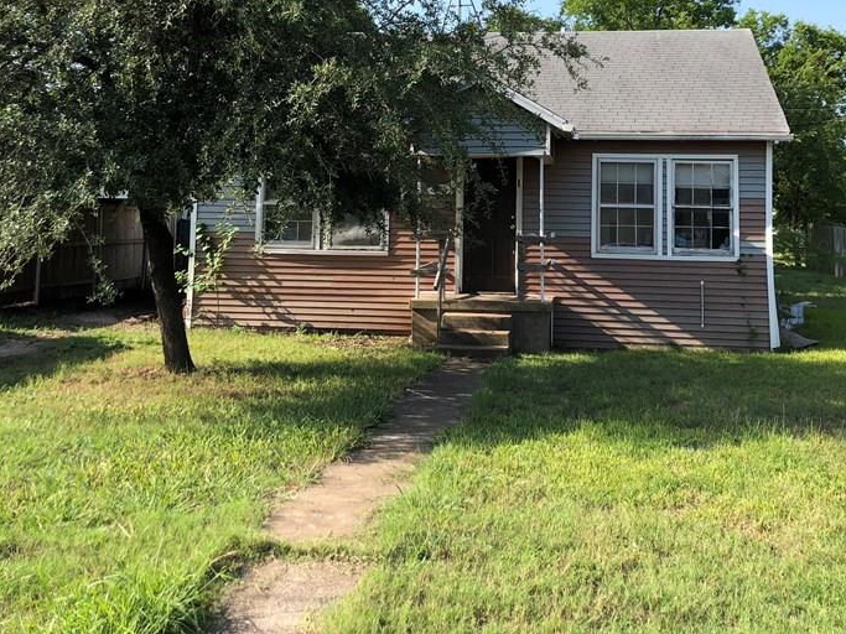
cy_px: 170
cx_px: 452
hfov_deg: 44.8
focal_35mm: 42
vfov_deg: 33.7
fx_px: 1026
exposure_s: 1/796
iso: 20
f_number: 1.8
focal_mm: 4
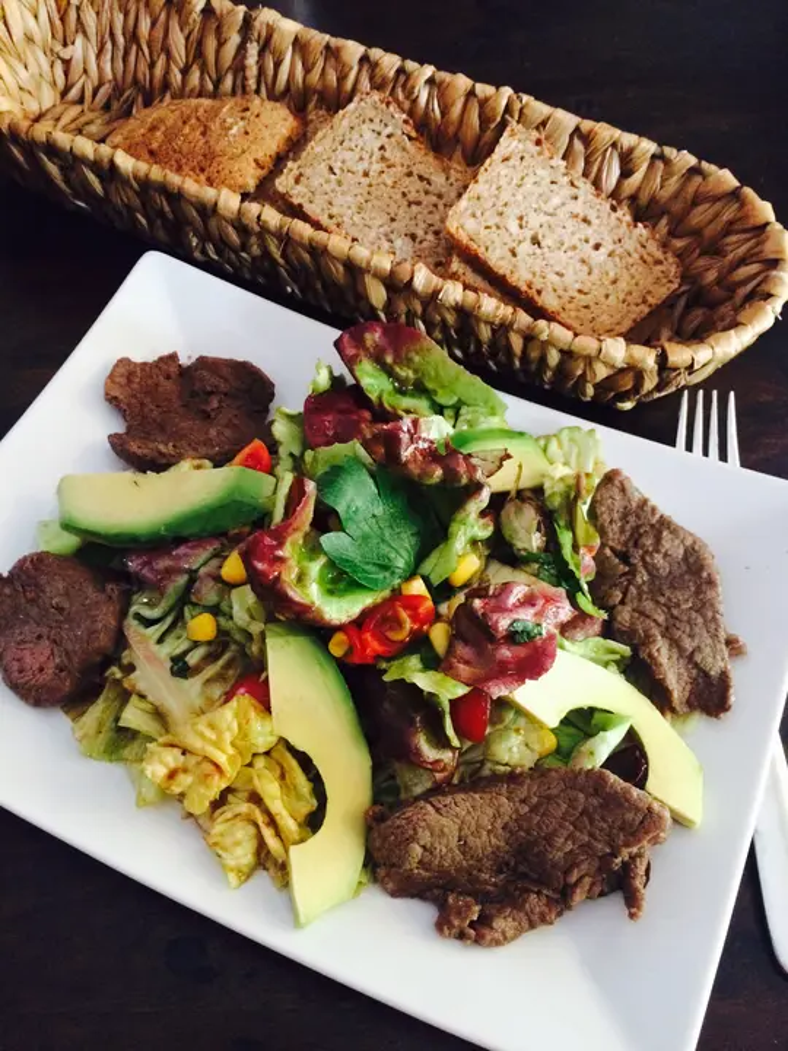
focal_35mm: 29
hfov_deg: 48.2
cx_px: 394
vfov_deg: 61.7
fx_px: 880
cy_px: 526
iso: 320
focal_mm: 4.15
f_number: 2.2
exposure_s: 1/17
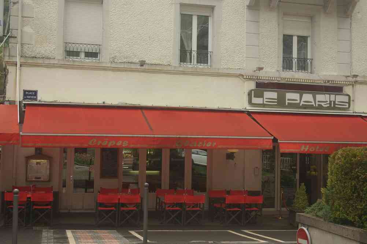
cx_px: 184
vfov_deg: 25.7
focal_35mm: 52
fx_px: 535
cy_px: 122
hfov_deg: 37.9
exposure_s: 1/90
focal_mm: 35
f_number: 6.7
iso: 100
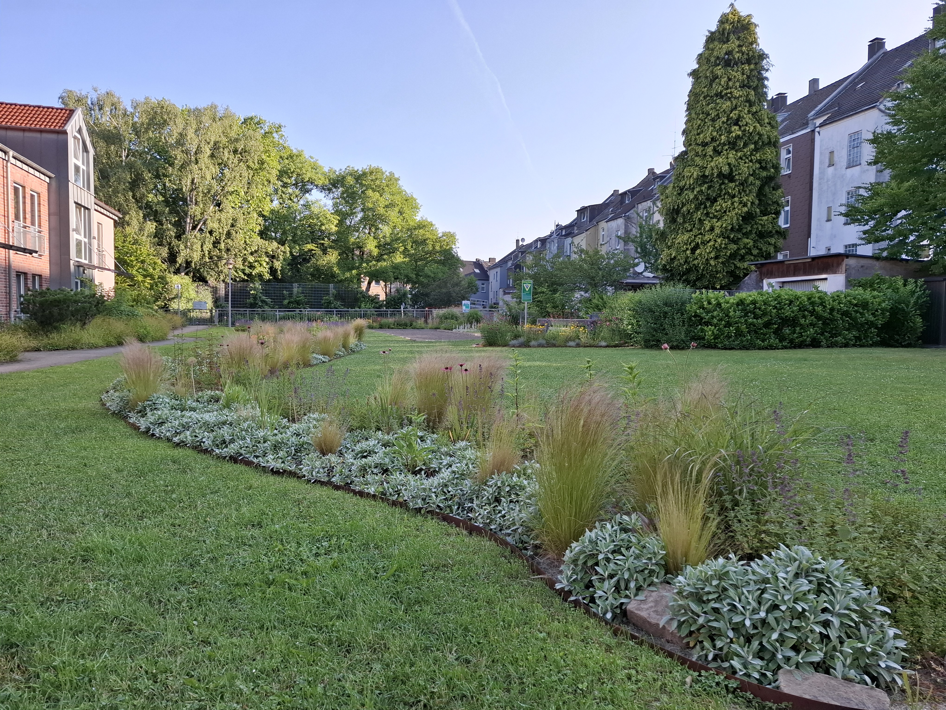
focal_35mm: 23
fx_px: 629
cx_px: 473
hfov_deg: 73.9
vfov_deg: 58.9
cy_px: 355
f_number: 1.8
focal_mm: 5.54
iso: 50
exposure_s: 1/793
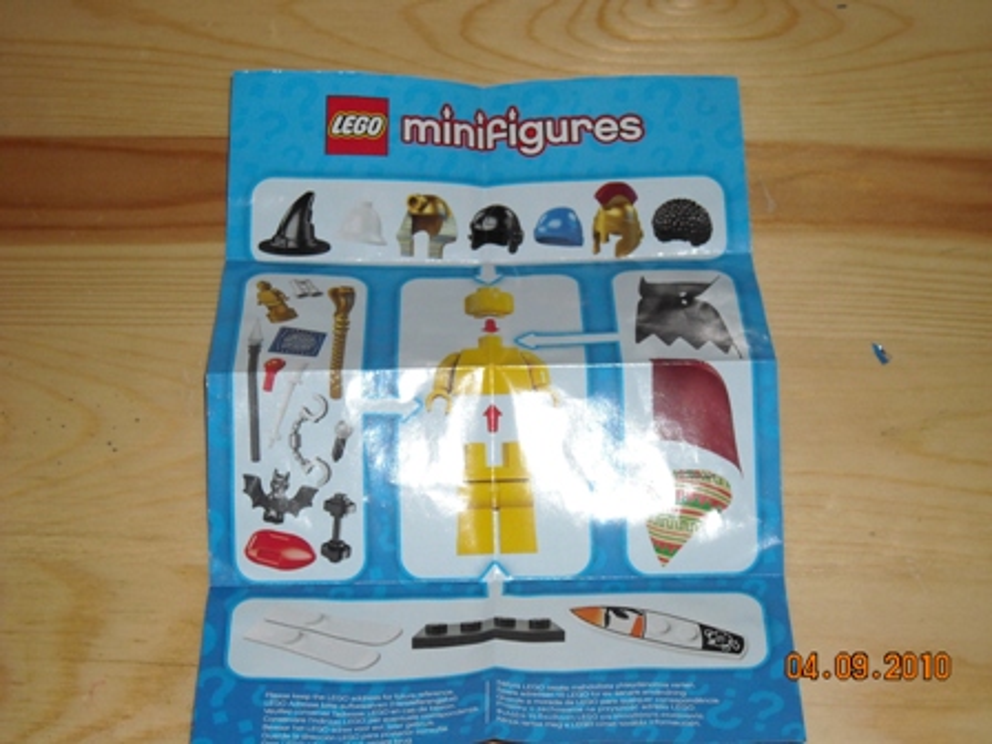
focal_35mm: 76
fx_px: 2178
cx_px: 496
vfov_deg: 19.4
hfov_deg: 25.7
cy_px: 372
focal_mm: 12.3
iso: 200
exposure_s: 1/125
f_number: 3.9
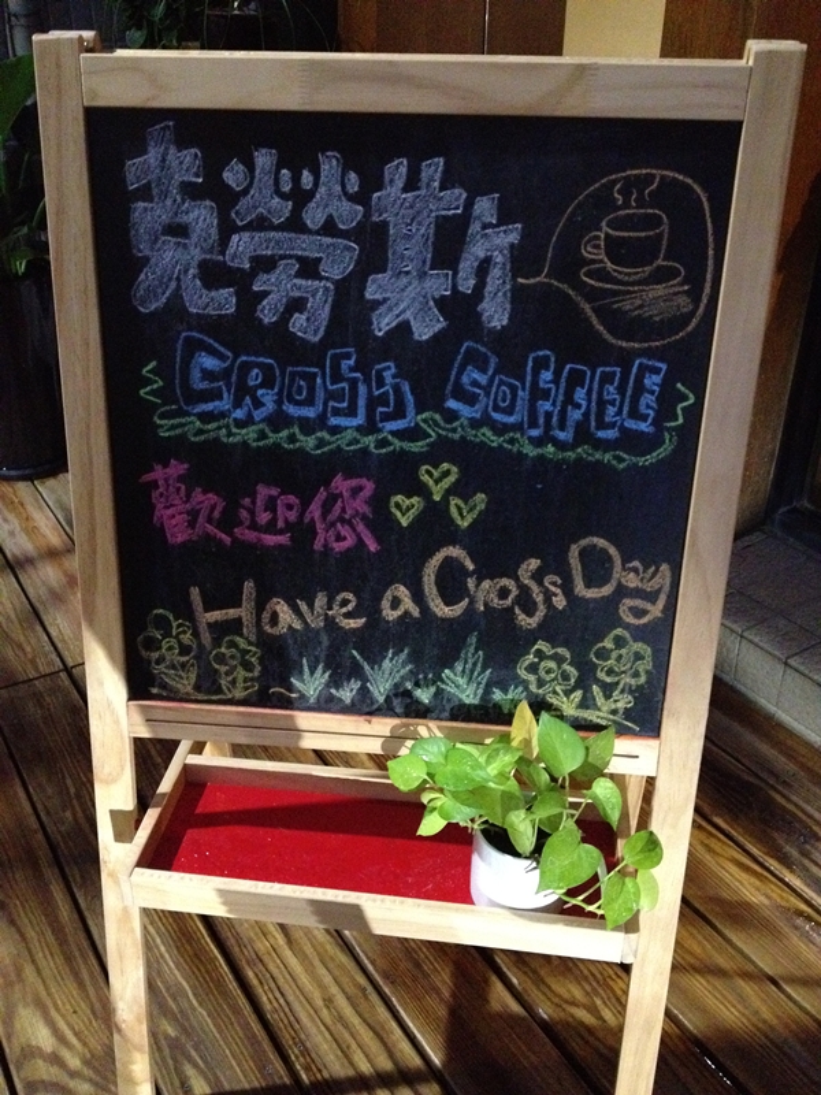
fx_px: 1107
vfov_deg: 52.6
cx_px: 410
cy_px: 548
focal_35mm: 35
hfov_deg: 40.7
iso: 800
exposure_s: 1/15
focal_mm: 4.28
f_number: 2.4
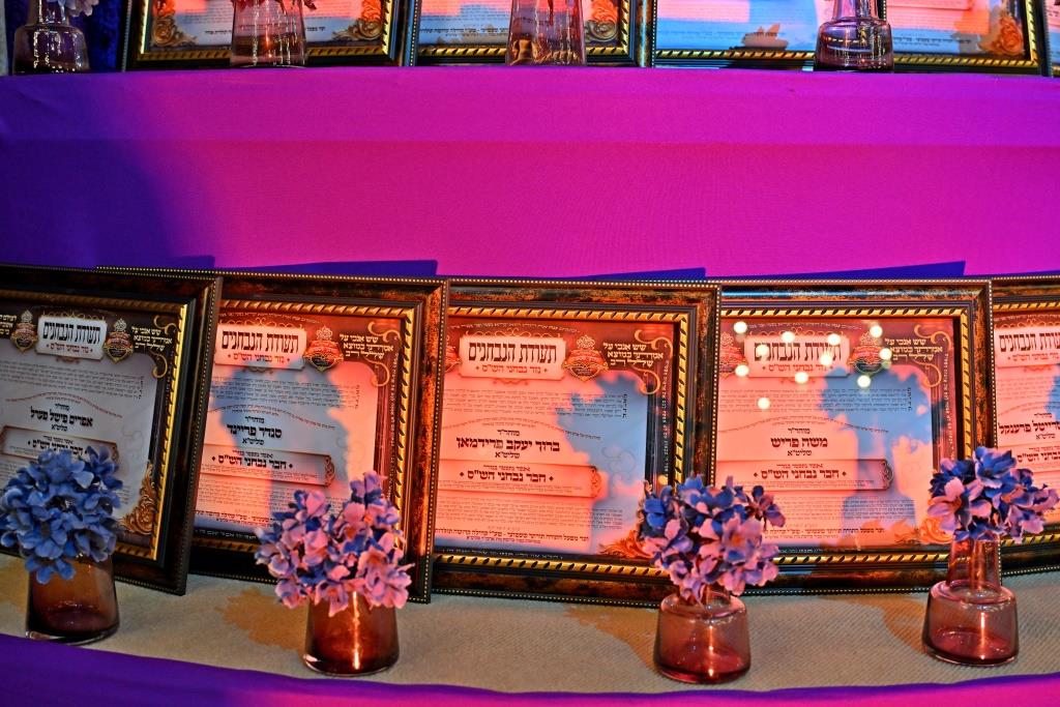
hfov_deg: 44.5
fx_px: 1296
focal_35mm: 44
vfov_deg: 30.5
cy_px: 354
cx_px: 530
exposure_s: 1/125
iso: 800
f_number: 4
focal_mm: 44
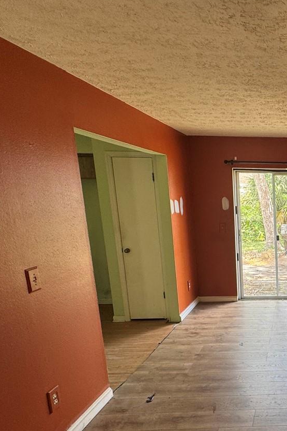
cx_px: 319
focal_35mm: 28
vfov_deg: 64.8
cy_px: 262
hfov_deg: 38.2
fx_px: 335
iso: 64
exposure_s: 1/99
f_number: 2.2
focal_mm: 2.22
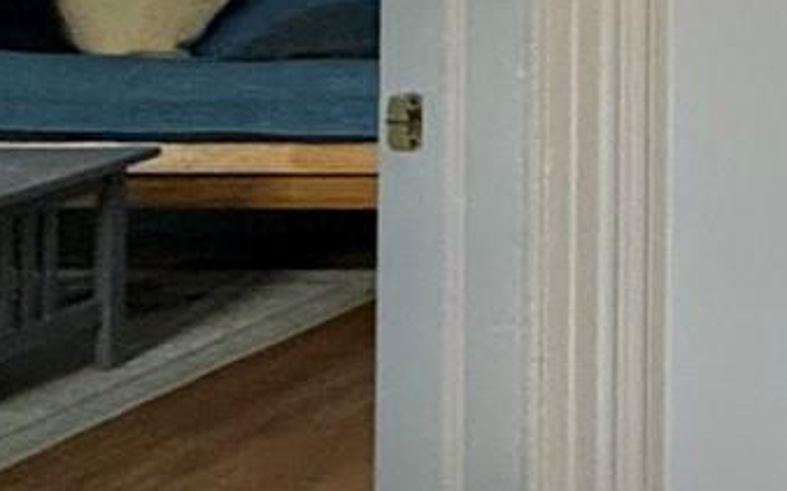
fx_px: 1930
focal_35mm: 90
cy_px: -382
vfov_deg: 13.2
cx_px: 1704
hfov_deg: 16.0
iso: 320
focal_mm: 2.22
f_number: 2.2
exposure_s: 1/60
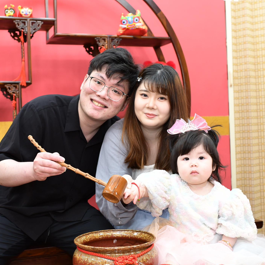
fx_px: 442
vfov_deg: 33.4
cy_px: 148
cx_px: 123
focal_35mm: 51
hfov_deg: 33.4
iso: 1000
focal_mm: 35
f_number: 4.5
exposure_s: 1/200
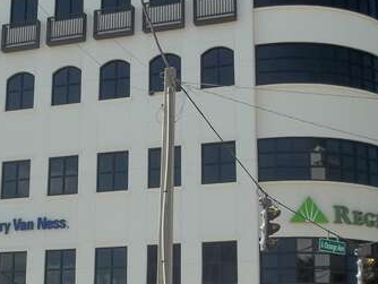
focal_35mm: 79
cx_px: 114
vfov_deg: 18.7
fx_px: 863
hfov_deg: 24.5
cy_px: 171
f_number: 8
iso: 64
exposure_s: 1/160
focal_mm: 5.9
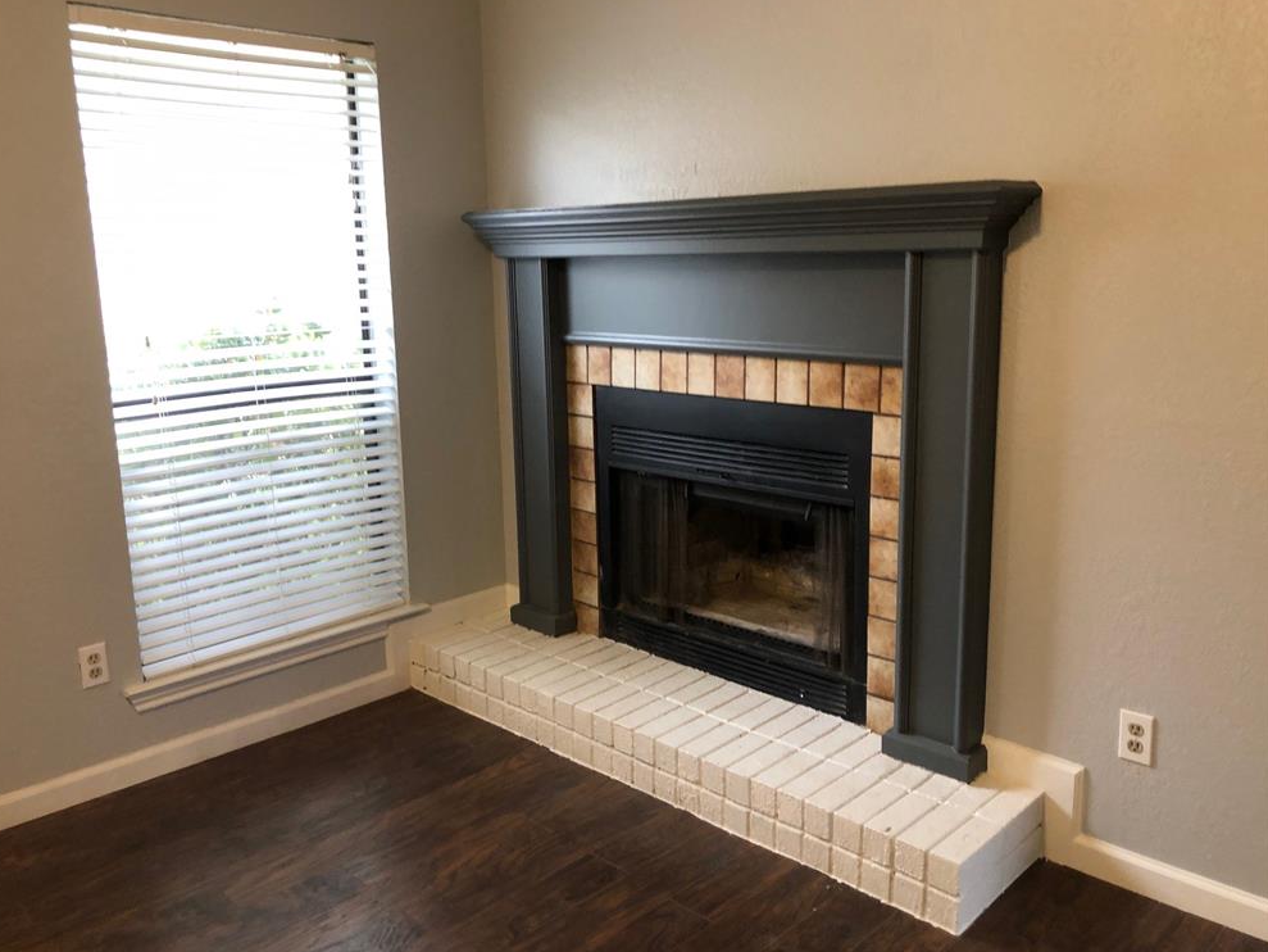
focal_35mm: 29
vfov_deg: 48.2
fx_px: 1062
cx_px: 617
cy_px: 480
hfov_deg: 61.6
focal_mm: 3.99
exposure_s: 1/17
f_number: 1.8
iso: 40
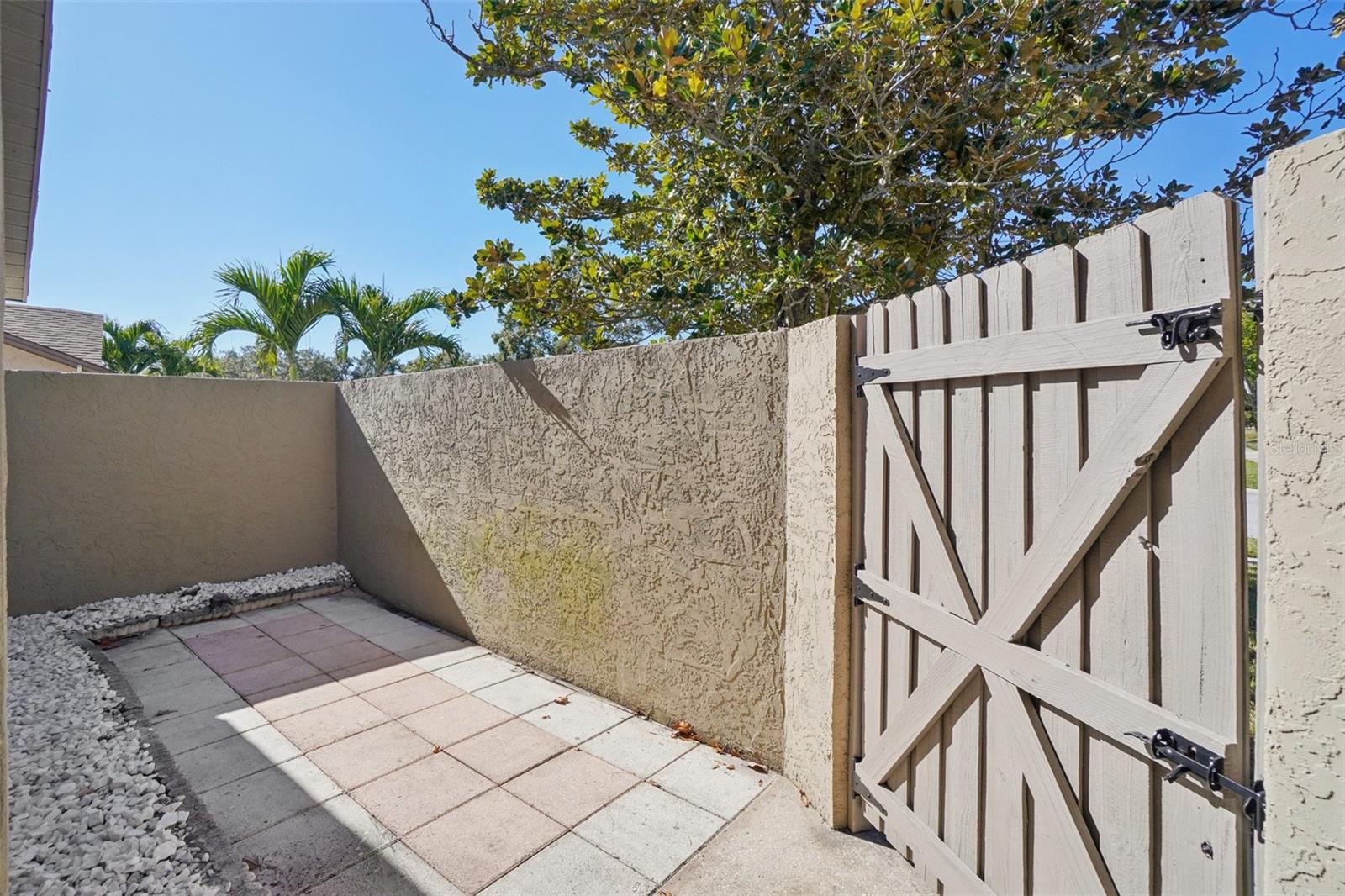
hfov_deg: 100.4
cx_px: 672
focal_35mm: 15
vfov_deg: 77.3
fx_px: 560
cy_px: 448
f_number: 8
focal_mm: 10
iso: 100
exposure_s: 1/250
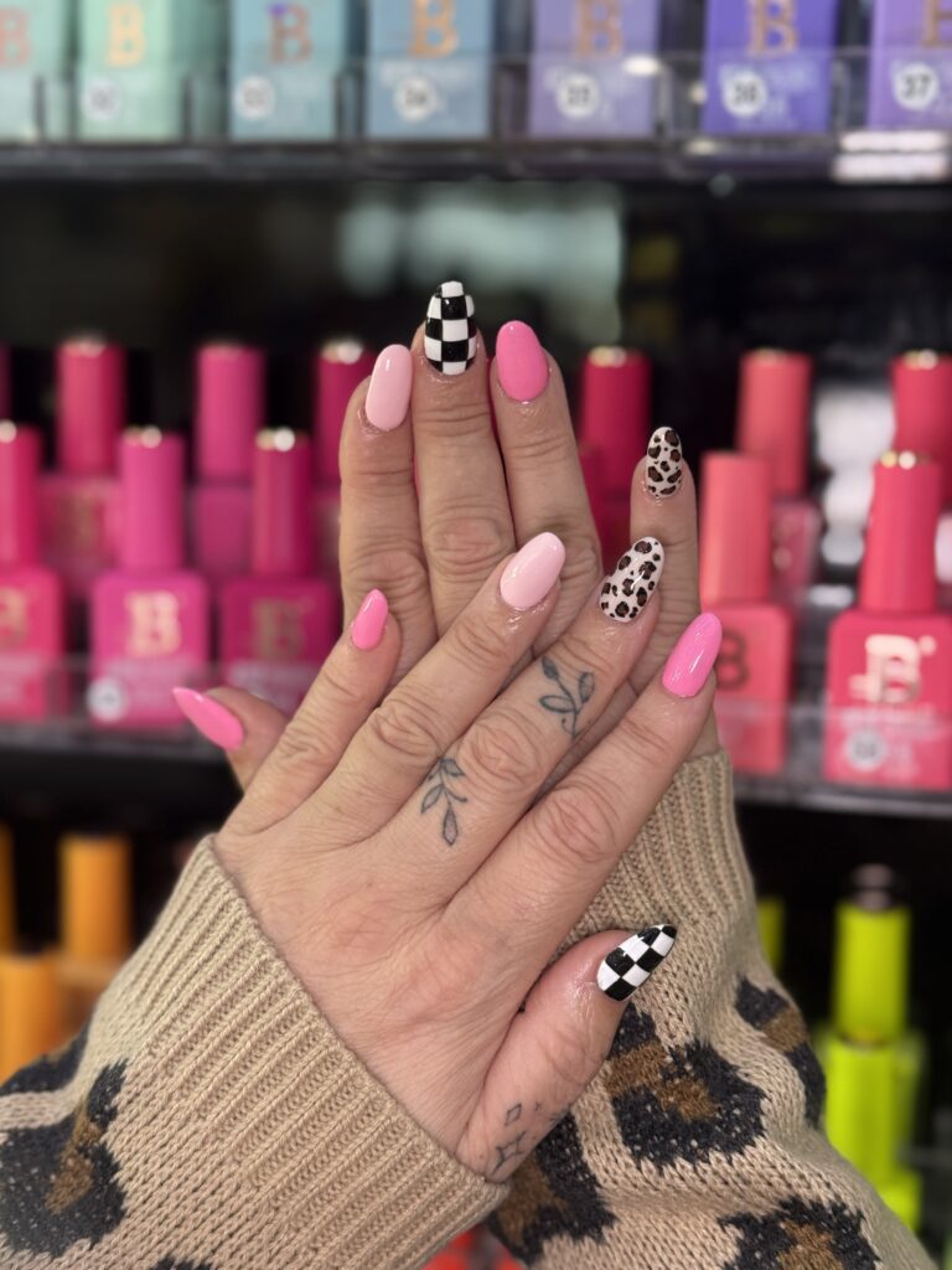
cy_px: 635
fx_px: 1760
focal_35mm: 48
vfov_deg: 39.7
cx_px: 476
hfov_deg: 30.3
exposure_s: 1/189
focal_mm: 6.76
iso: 100
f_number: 1.78
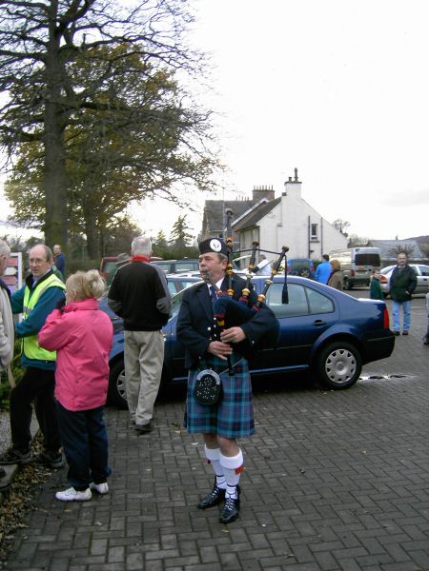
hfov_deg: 40.7
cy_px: 286
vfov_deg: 52.6
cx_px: 214
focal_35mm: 35
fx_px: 578
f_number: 3.5
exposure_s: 1/60
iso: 100
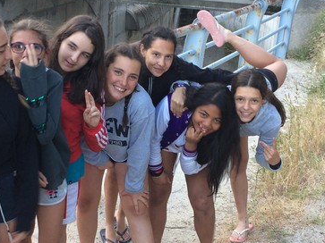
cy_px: 148
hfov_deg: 30.2
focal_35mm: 64
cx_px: 139
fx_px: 601
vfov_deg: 22.9
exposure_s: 1/50
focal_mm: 4.15
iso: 40
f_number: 2.2
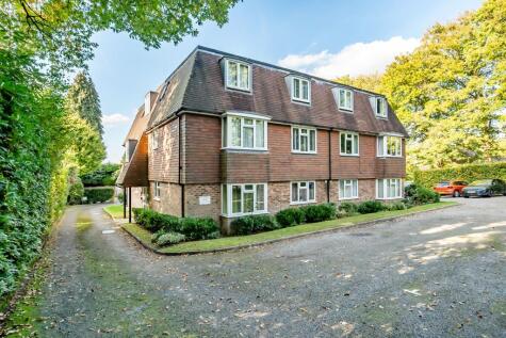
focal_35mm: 18
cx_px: 253
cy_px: 169
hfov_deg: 90.0
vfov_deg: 67.4
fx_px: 253
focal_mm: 12
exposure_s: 1/250
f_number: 8
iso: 400
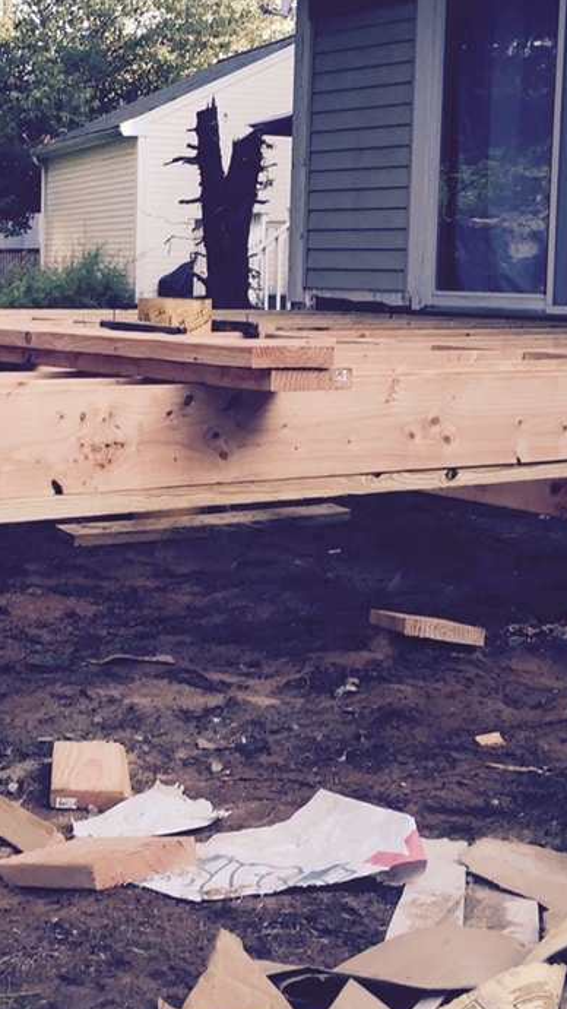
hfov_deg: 19.6
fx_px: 1631
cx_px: 176
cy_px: 374
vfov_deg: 34.2
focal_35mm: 61
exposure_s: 1/120
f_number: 2.2
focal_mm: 4.15
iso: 40
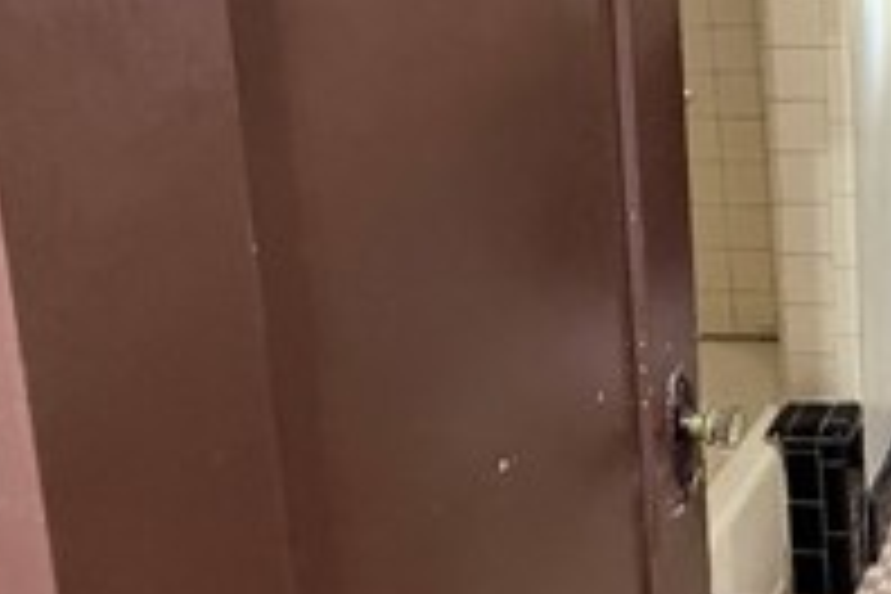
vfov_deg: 27.6
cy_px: 54
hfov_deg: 35.2
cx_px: 1008
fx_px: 1163
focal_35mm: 47
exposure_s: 1/60
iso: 640
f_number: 2.2
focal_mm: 2.22
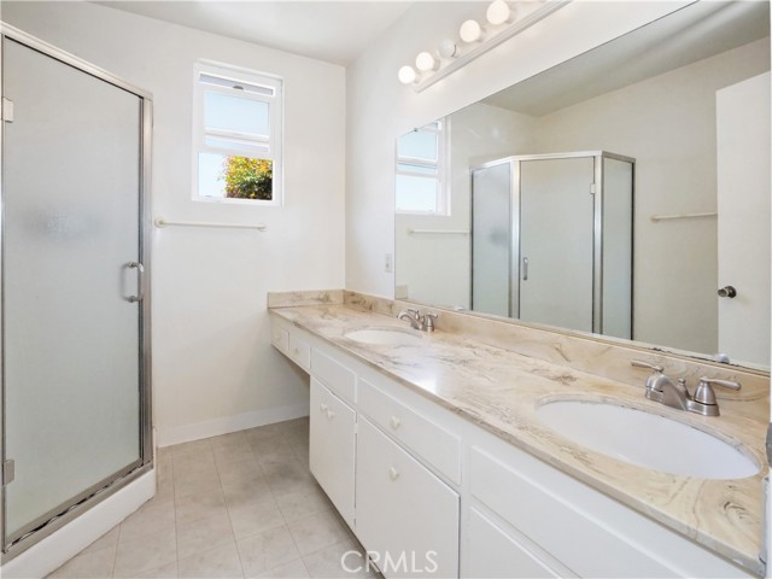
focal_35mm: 16
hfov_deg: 94.5
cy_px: 290
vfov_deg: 78.1
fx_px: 357
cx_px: 386
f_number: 9
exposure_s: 1/30
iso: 1250
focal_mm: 8
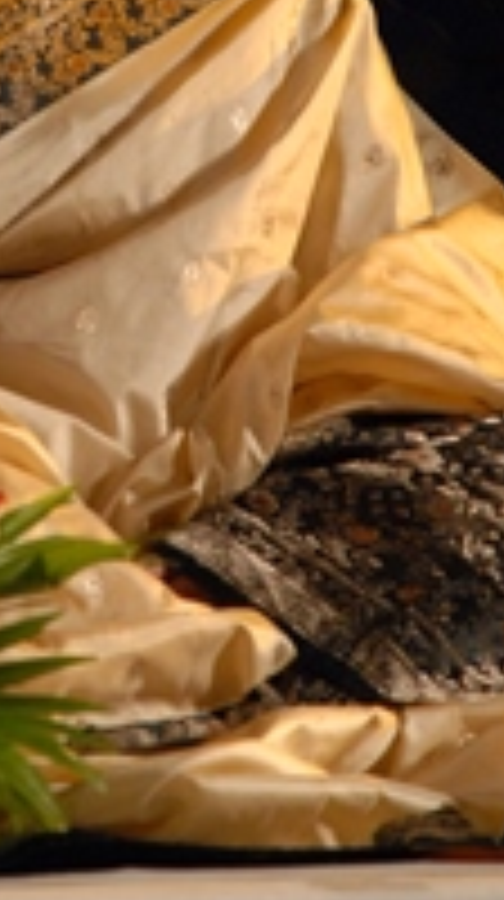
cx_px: 99
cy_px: 162
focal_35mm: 425
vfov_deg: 5.1
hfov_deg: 2.8
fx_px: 10133
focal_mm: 135
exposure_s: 1/80
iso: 1000
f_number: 5.6
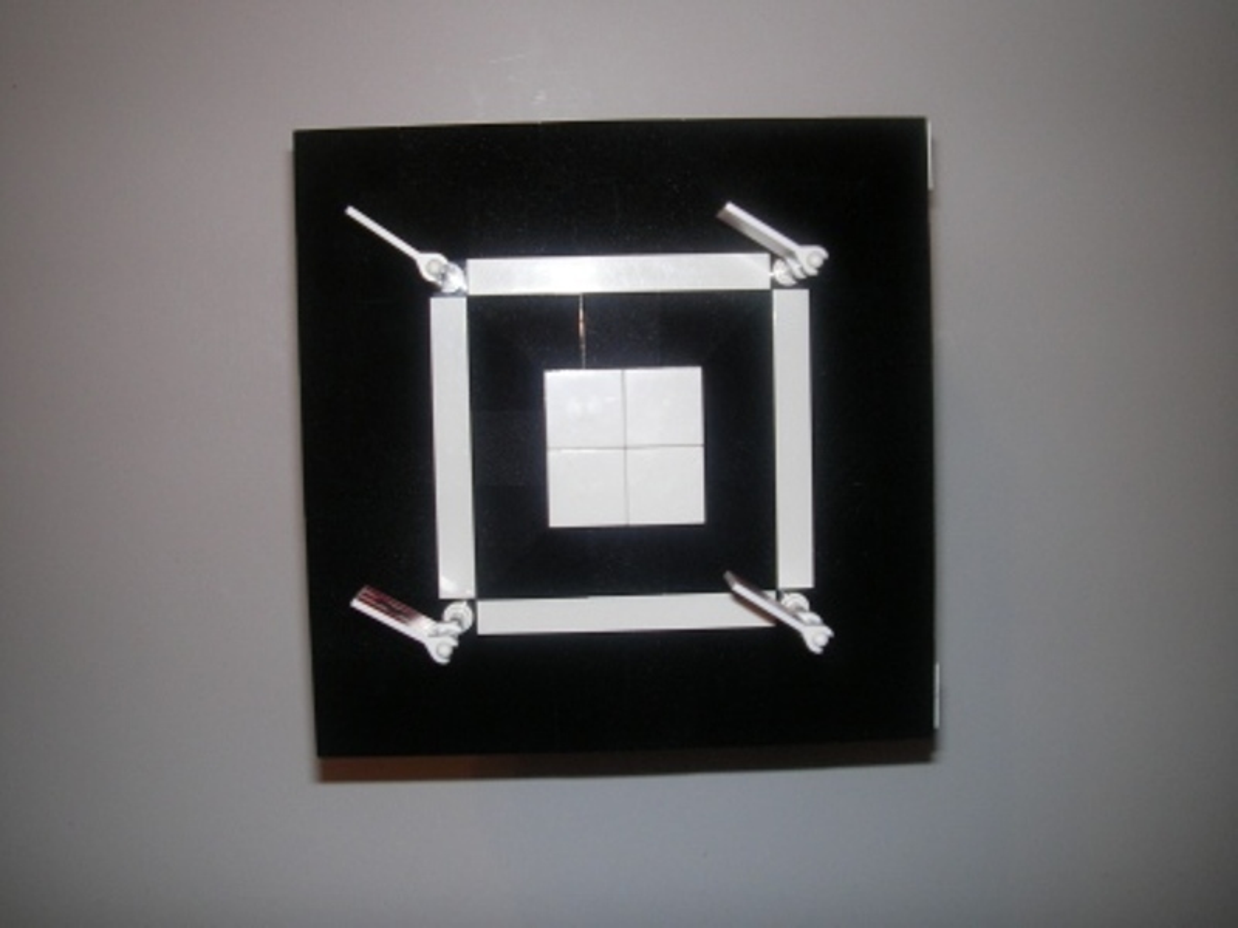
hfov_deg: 49.0
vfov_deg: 37.7
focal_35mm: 38
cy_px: 464
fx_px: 1359
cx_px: 619
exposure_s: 1/30
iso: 100
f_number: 3.3
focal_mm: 6.3
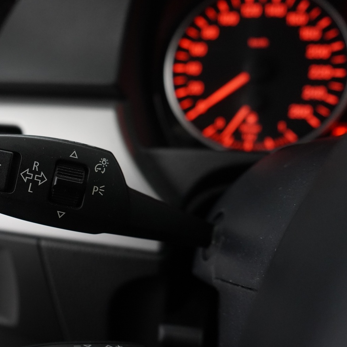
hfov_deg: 36.5
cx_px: 52
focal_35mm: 44
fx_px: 499
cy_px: 179
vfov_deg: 38.3
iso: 4000
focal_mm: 28
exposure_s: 1/60
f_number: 3.5
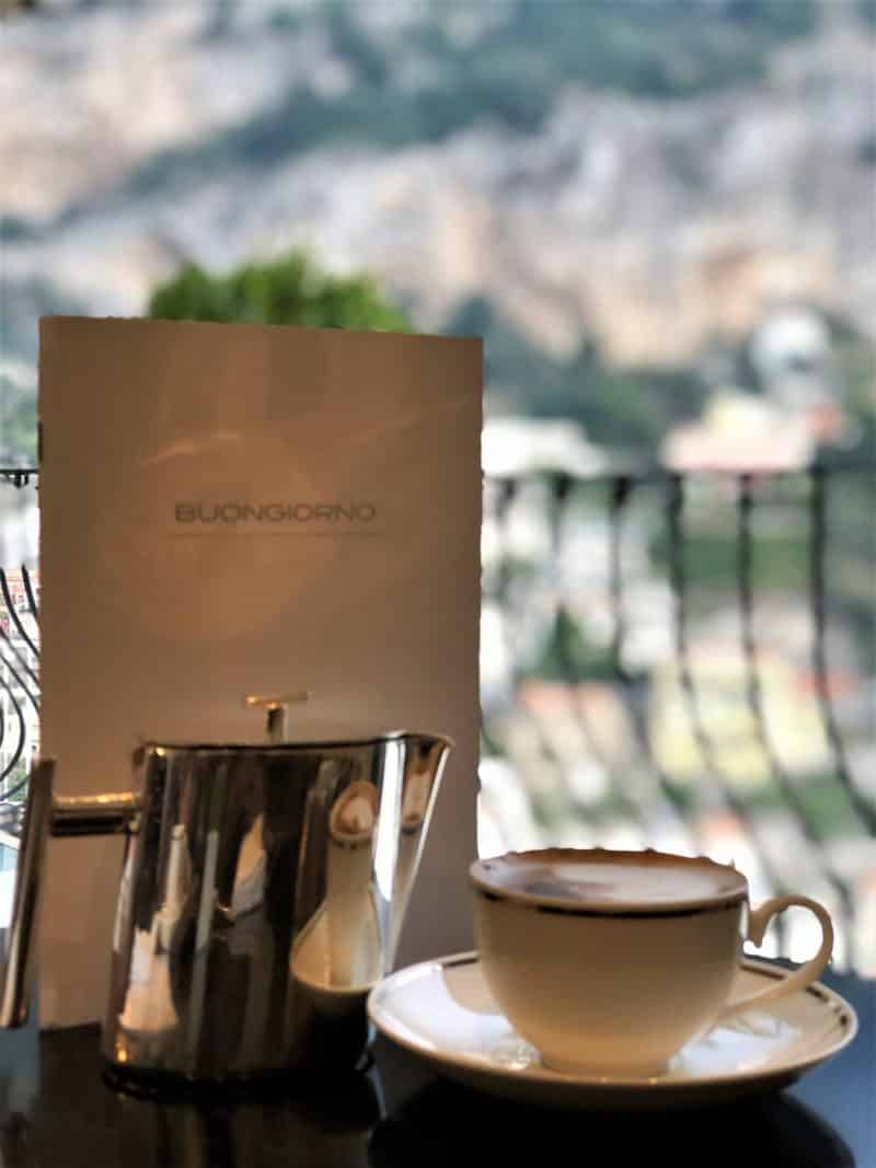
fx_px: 1924
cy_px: 584
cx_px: 438
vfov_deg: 33.8
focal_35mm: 57
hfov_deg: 25.7
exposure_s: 1/50
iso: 125
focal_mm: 6.6
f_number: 2.8
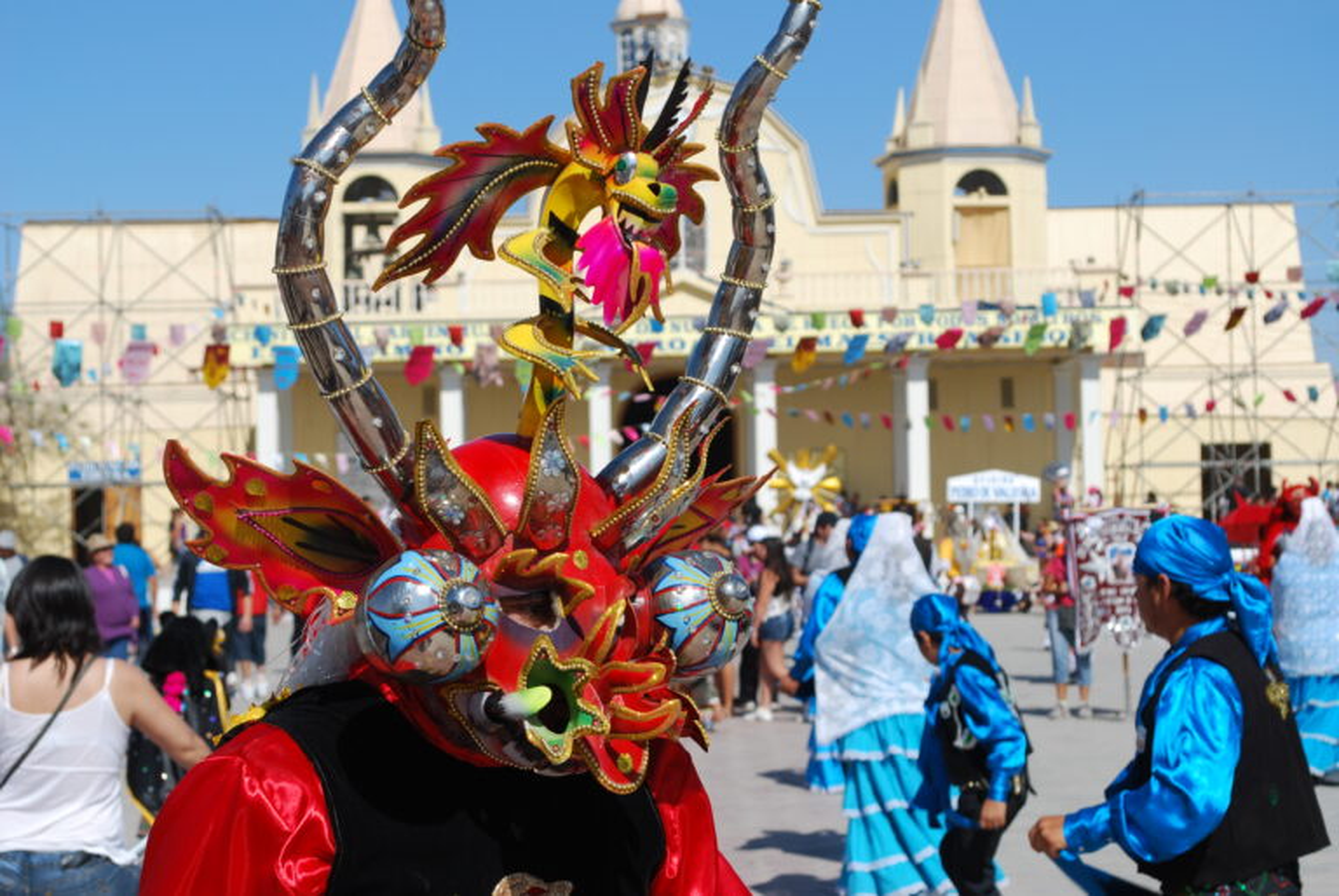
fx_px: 3072
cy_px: 448
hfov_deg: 24.6
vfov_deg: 16.6
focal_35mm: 82
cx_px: 670
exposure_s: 1/320
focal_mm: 55
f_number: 9
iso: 100
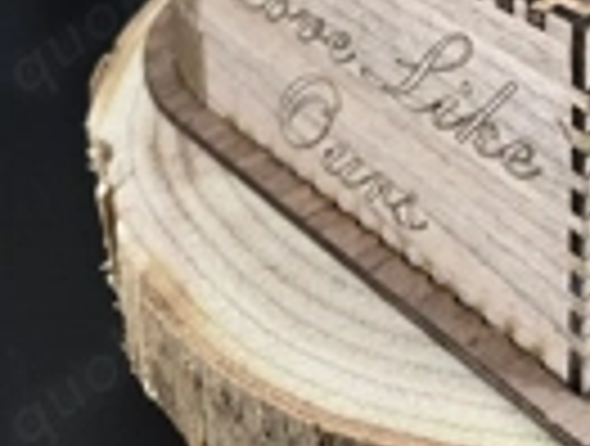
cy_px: -311
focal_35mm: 70
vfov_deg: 17.8
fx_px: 1196
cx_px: 581
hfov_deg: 26.3
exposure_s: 1/1429
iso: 80
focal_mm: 5.4
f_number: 1.8
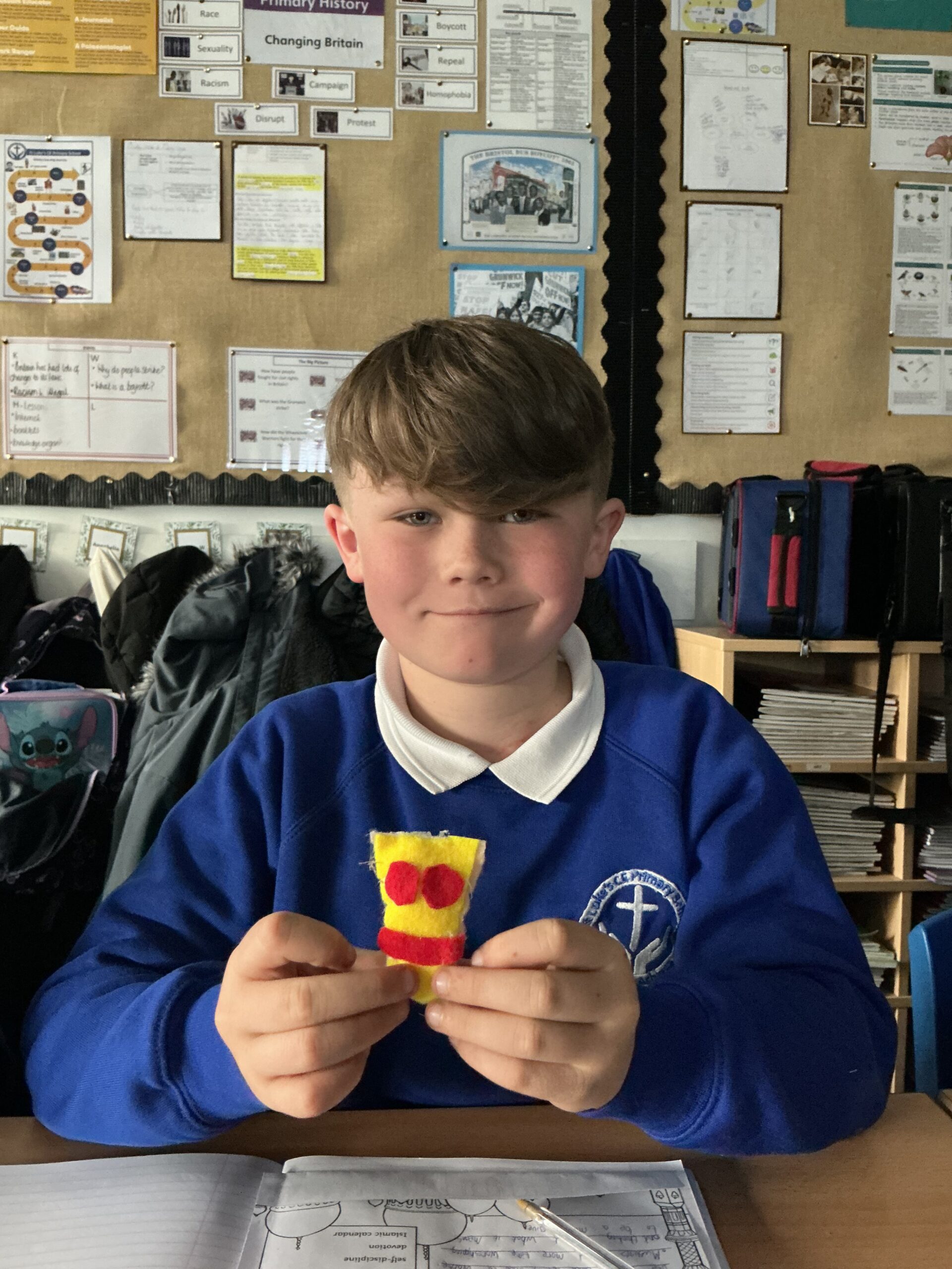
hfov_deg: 48.2
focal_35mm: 29
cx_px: 476
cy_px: 634
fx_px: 1063
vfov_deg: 61.7
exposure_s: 1/20
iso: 500
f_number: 1.8
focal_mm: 3
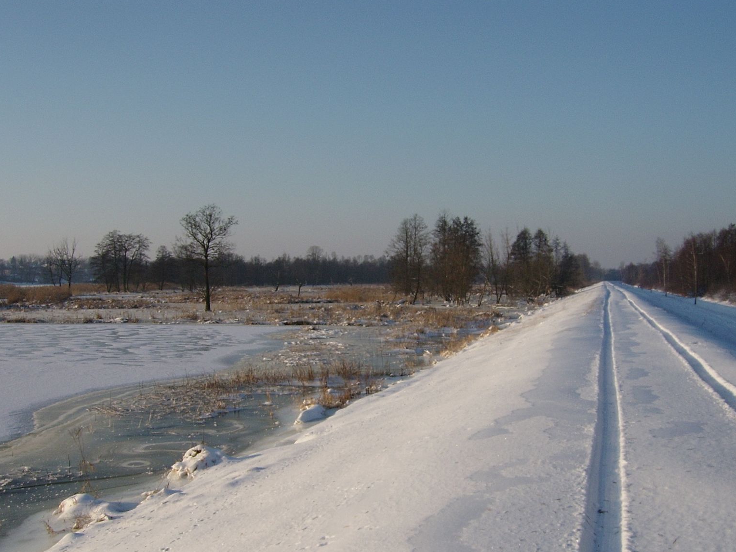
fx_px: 935
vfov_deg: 32.8
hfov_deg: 42.9
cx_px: 368
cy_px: 328
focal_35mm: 44
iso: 50
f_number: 5.8
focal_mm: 5.95
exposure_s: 1/420
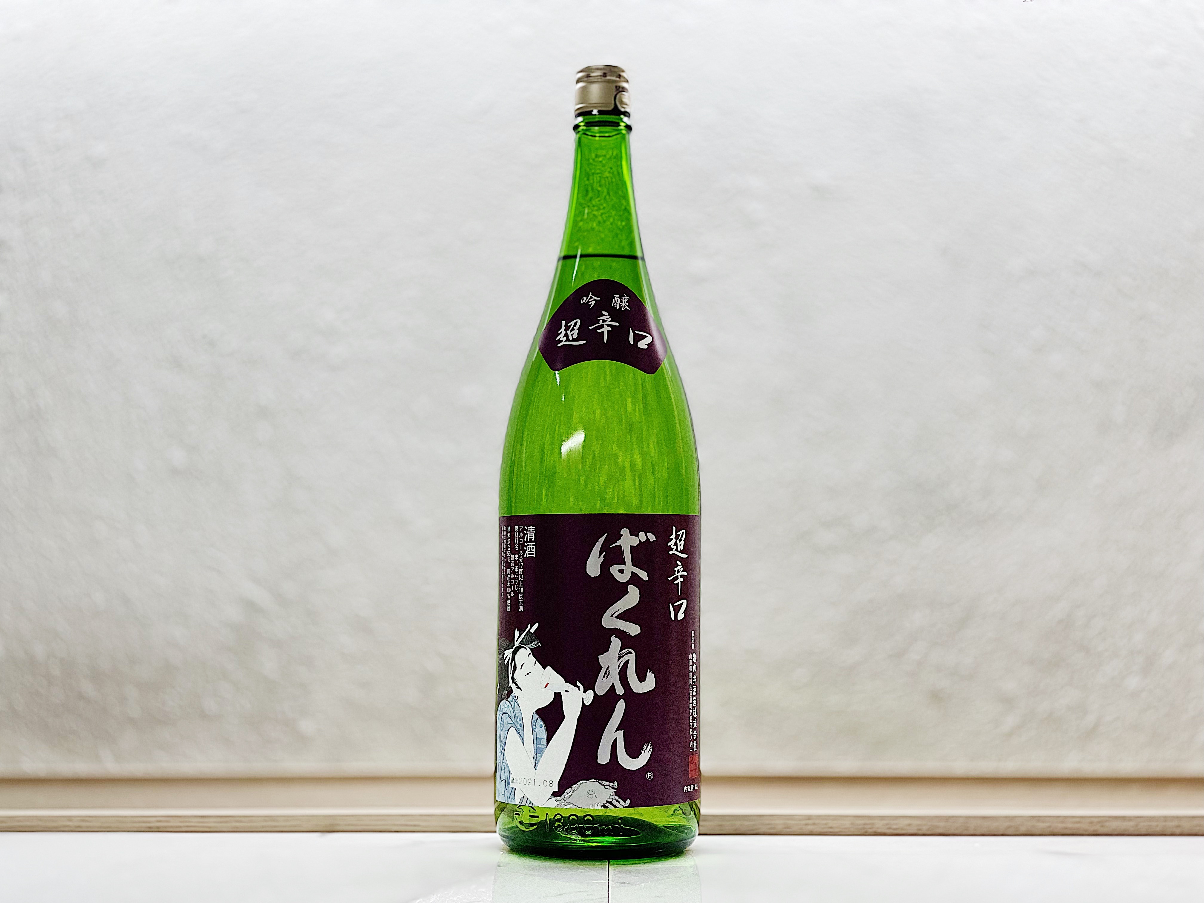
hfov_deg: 36.8
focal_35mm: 52
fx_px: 1809
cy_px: 452
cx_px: 602
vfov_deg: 28.0
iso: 50
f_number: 2
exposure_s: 1/100
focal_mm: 6
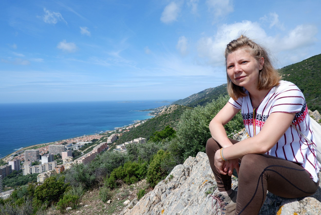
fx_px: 205
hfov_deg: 76.1
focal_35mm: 23
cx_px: 160
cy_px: 108
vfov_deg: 55.2
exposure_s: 1/1100
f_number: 8
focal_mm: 15
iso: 400
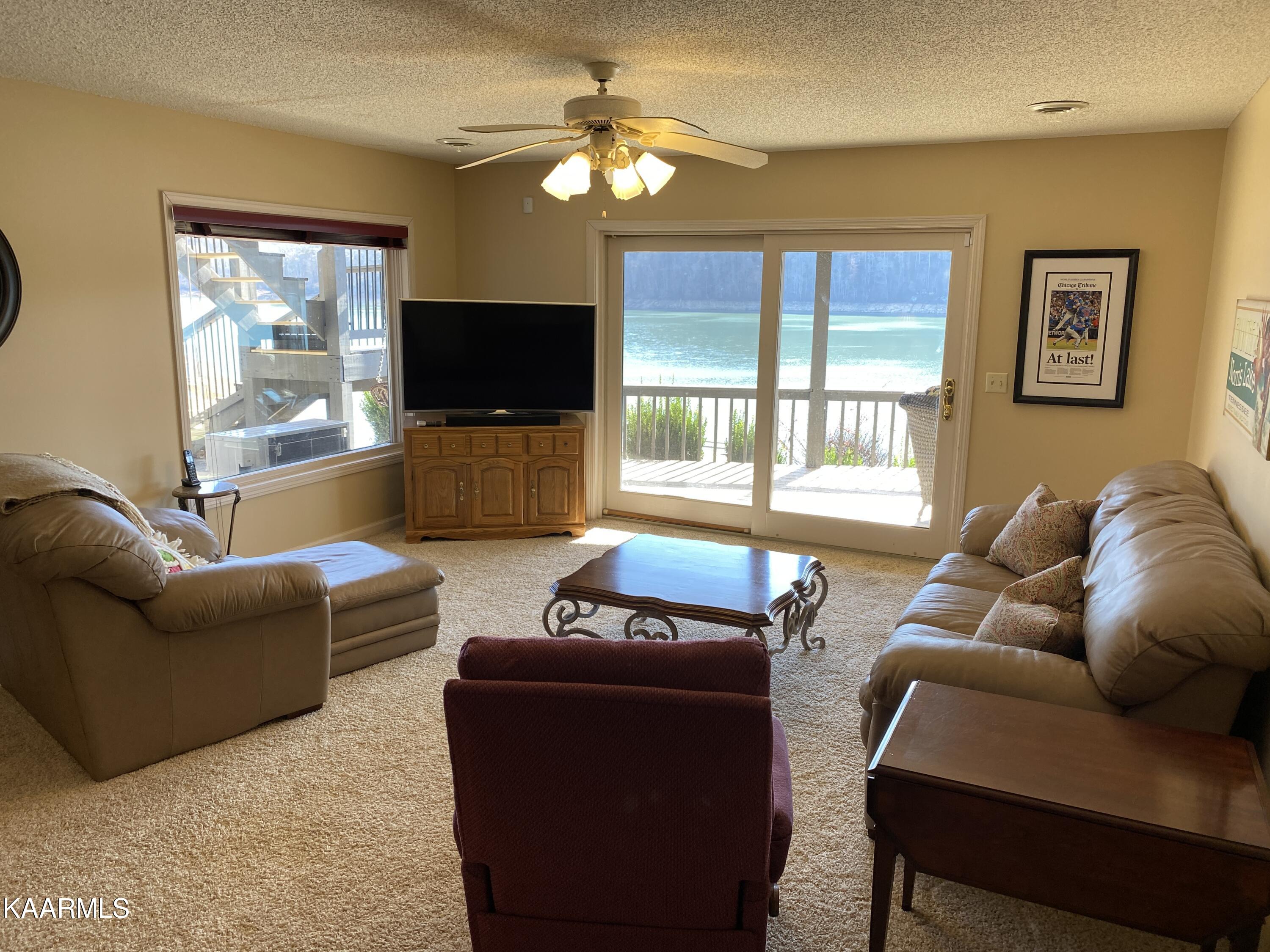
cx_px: 635
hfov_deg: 67.3
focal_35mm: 26
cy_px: 476
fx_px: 954
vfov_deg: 53.1
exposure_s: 1/120
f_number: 1.8
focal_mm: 4.25
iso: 50
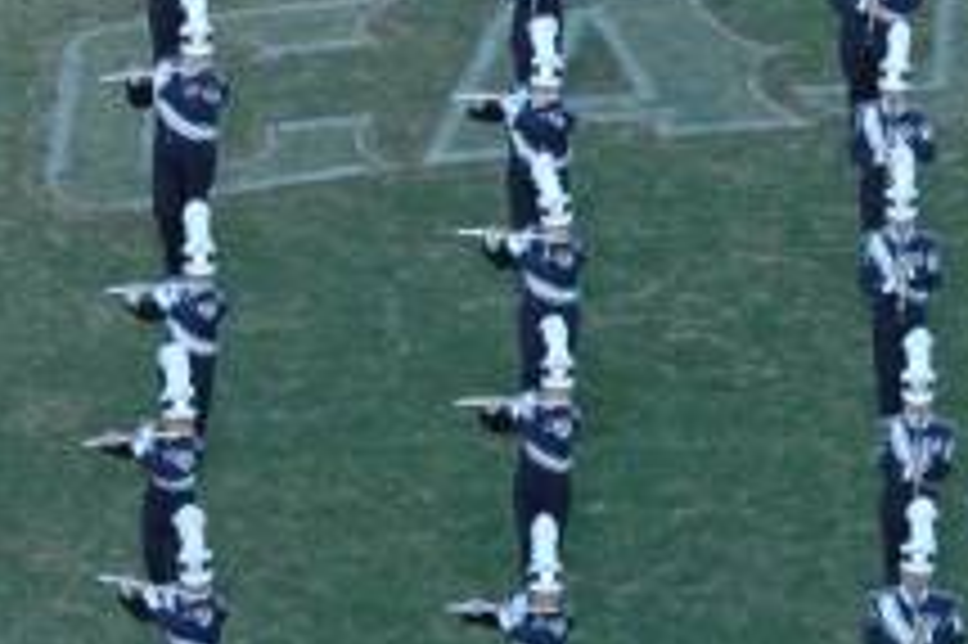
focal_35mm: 501
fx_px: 13461
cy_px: 491
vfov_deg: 2.7
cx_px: 927
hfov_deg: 4.1
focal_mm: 70
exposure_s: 1/160
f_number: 6.3
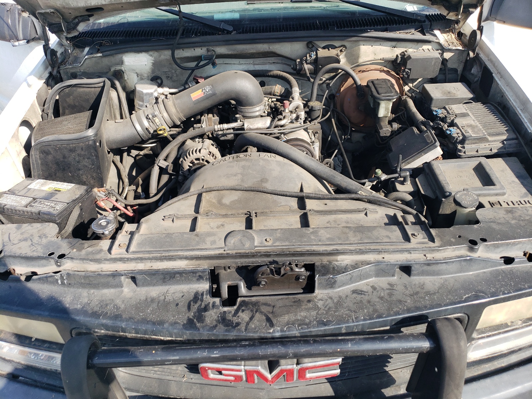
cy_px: 200
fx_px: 400
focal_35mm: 26
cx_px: 266
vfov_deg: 53.1
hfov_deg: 67.3
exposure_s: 1/909
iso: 50
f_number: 1.5
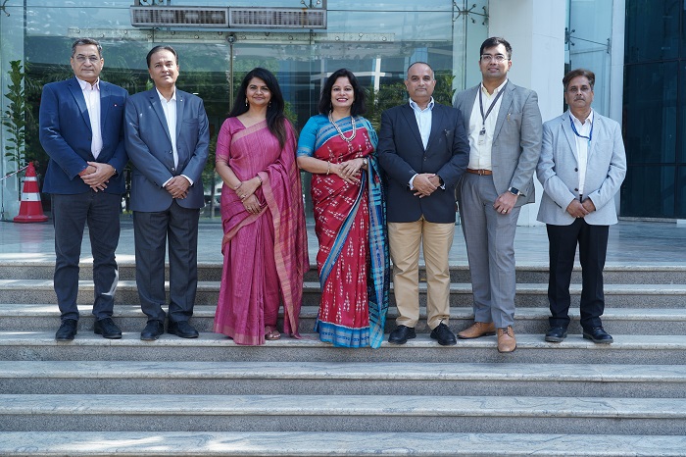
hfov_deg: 46.4
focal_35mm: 42
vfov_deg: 31.9
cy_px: 228
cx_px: 343
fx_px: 800
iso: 160
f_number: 5.6
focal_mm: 42
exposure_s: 1/125
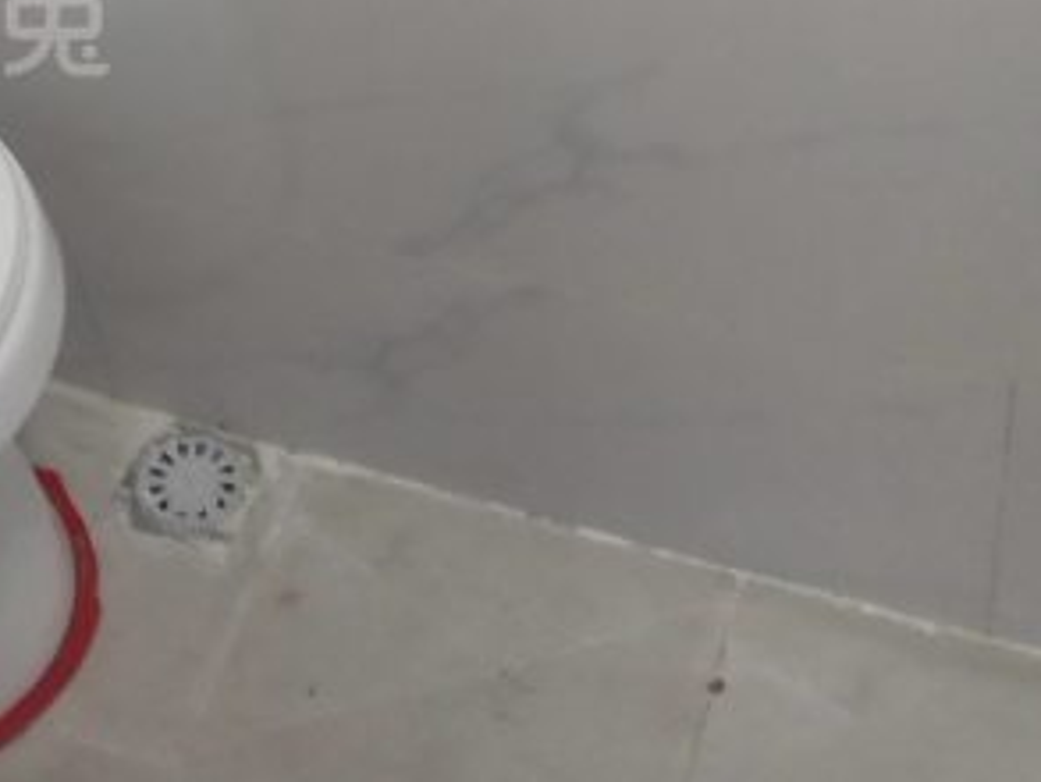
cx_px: -174
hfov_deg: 22.2
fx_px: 2467
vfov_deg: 17.5
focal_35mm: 82
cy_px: -14
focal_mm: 3.95
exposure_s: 1/50
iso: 139
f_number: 1.8
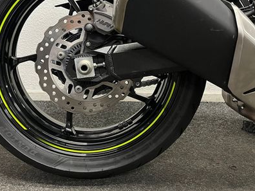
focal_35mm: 42
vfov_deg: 33.7
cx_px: 124
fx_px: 309
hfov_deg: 44.8
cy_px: 50
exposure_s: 1/50
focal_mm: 5.1
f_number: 1.6
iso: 320
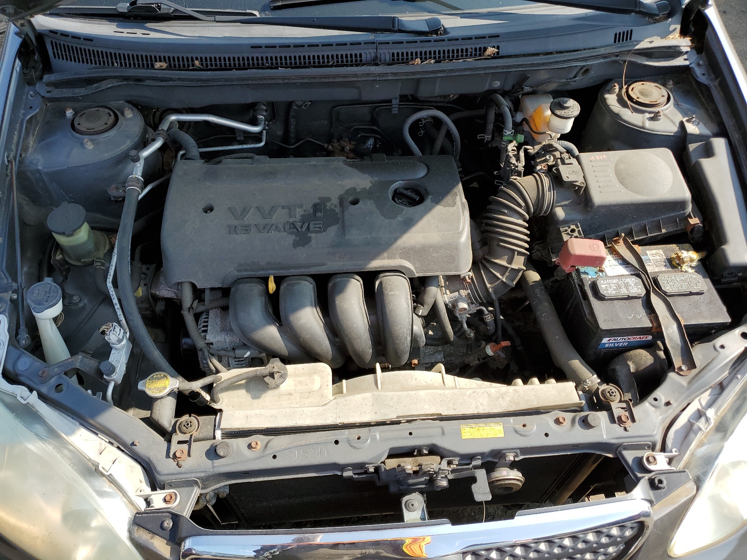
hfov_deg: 67.3
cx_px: 374
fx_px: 561
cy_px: 280
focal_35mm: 26
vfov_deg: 53.1
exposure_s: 1/1111
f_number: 1.5
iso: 50
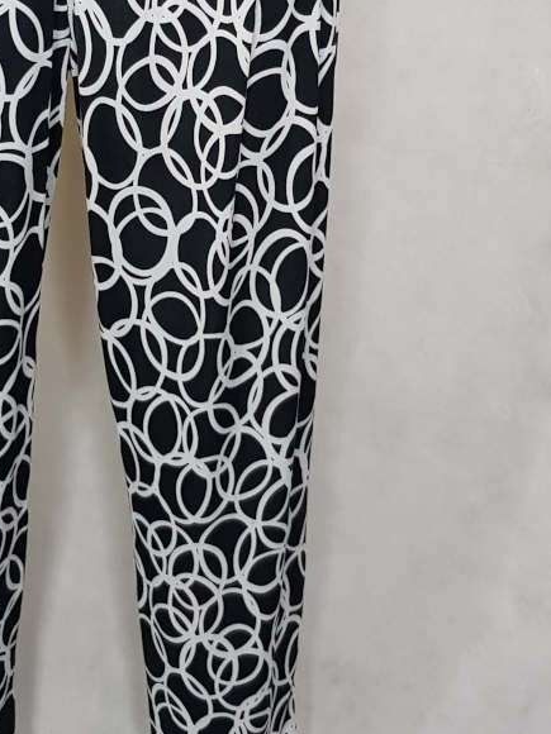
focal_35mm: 52
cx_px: 147
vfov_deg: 35.8
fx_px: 1104
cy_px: 165
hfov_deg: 27.7
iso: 125
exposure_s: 1/50
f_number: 1.7
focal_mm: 4.2
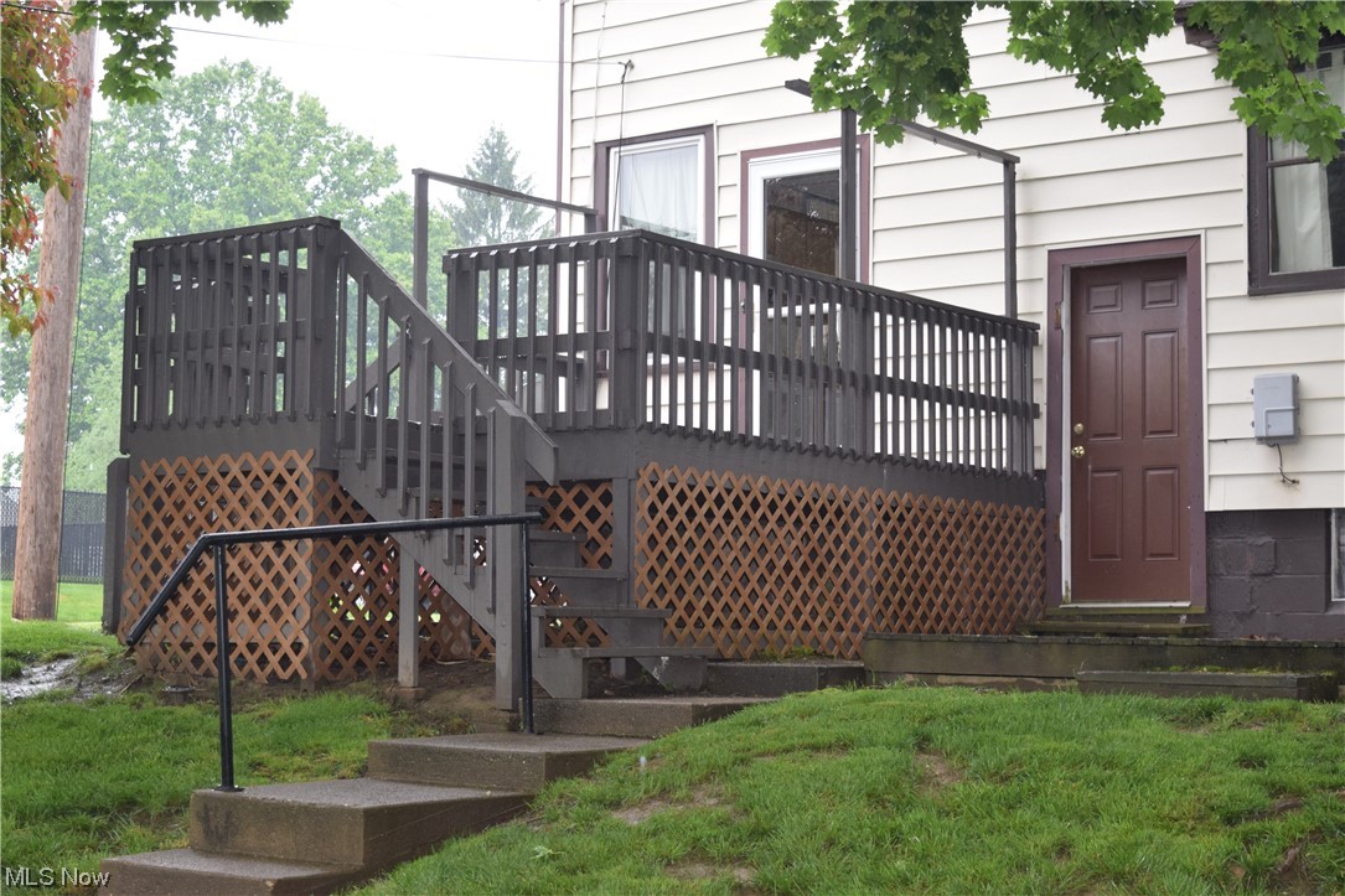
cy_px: 448
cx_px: 672
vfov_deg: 20.2
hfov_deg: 29.9
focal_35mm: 68
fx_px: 2521
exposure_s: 1/125
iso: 720
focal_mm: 45
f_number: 5.6
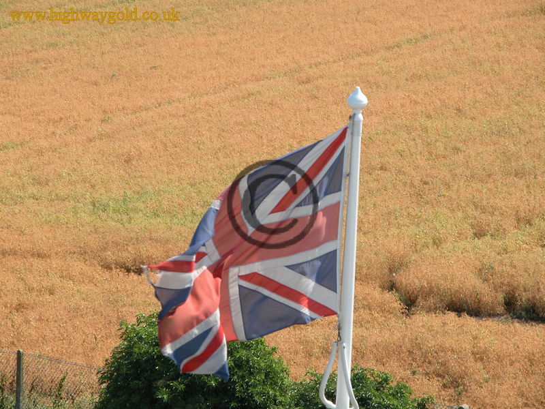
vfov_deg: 7.2
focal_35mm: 206
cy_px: 204
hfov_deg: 9.6
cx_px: 272
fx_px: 3243
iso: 100
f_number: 5.7
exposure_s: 1/292
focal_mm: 52.4
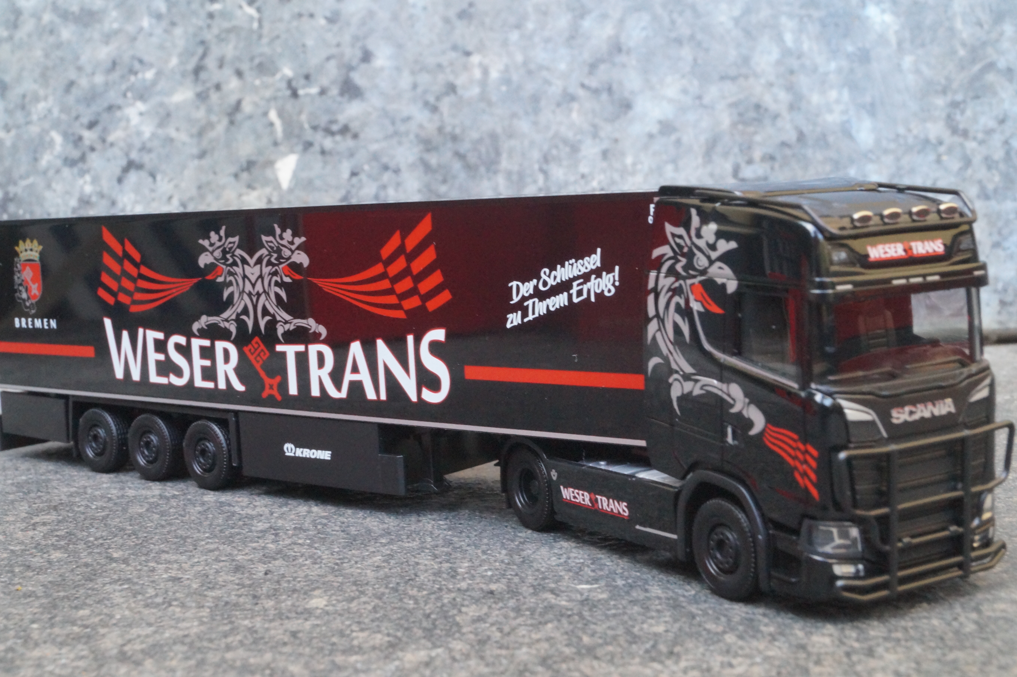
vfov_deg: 25.7
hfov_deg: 37.9
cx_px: 508
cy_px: 338
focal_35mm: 52
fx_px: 1482
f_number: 22
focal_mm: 35
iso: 3200
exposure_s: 1/20
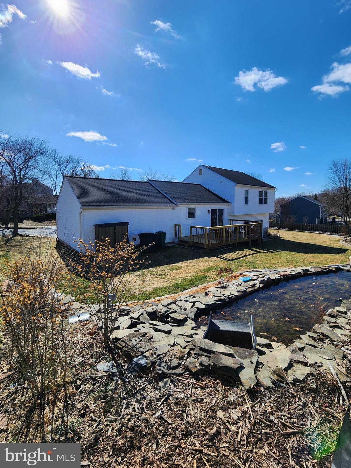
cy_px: 218
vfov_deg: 101.9
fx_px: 189
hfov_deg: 85.6
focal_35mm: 14
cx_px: 188
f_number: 2.2
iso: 50
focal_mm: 2.2
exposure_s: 1/2760
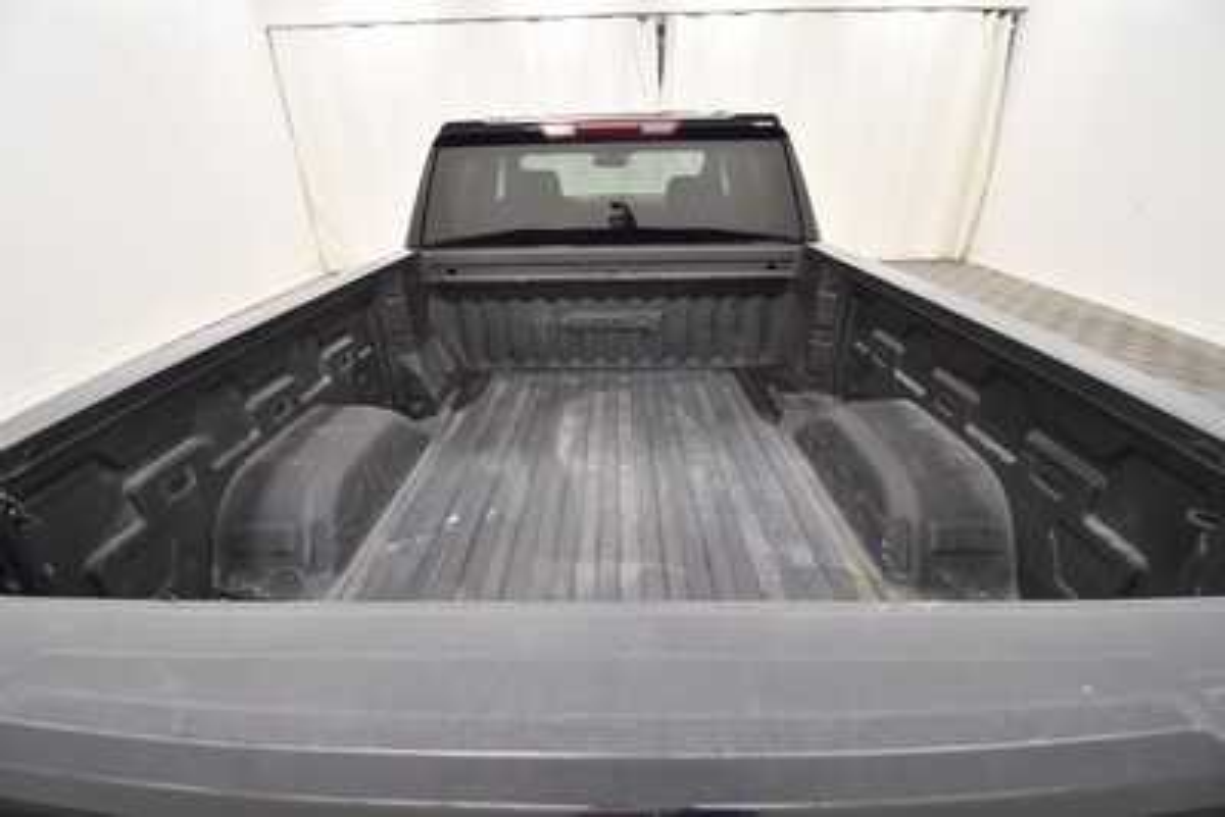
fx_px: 511
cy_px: 408
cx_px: 612
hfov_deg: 100.4
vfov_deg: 77.4
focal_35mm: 15
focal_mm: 10
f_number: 4.5
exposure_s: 1/125
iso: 900
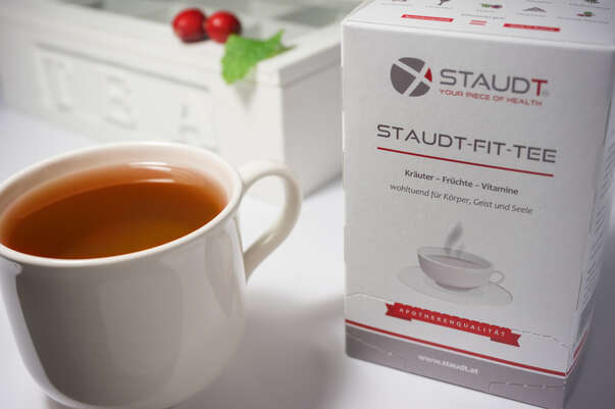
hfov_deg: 45.0
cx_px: 308
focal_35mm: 44
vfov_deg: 30.8
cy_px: 204
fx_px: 742
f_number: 4.5
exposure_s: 1/20
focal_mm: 29
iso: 100
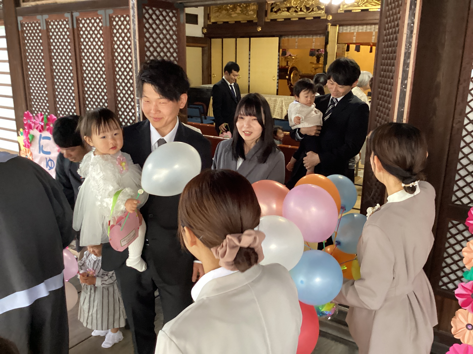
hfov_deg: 58.4
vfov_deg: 45.4
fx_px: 424
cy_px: 177
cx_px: 236
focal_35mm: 31
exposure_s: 1/50
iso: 320
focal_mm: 3.3
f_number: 2.4
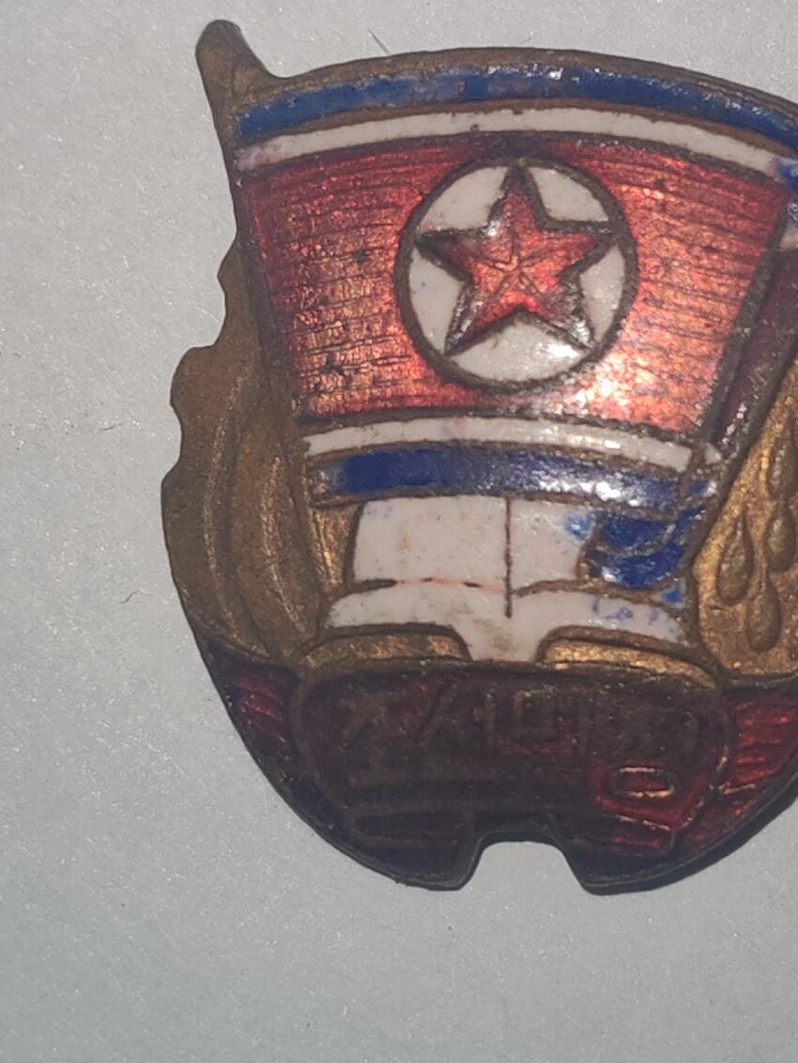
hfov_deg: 13.7
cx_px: 521
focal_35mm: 108
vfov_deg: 18.2
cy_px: 420
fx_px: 3319
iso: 80
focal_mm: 5.52
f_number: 1.95
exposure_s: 1/100
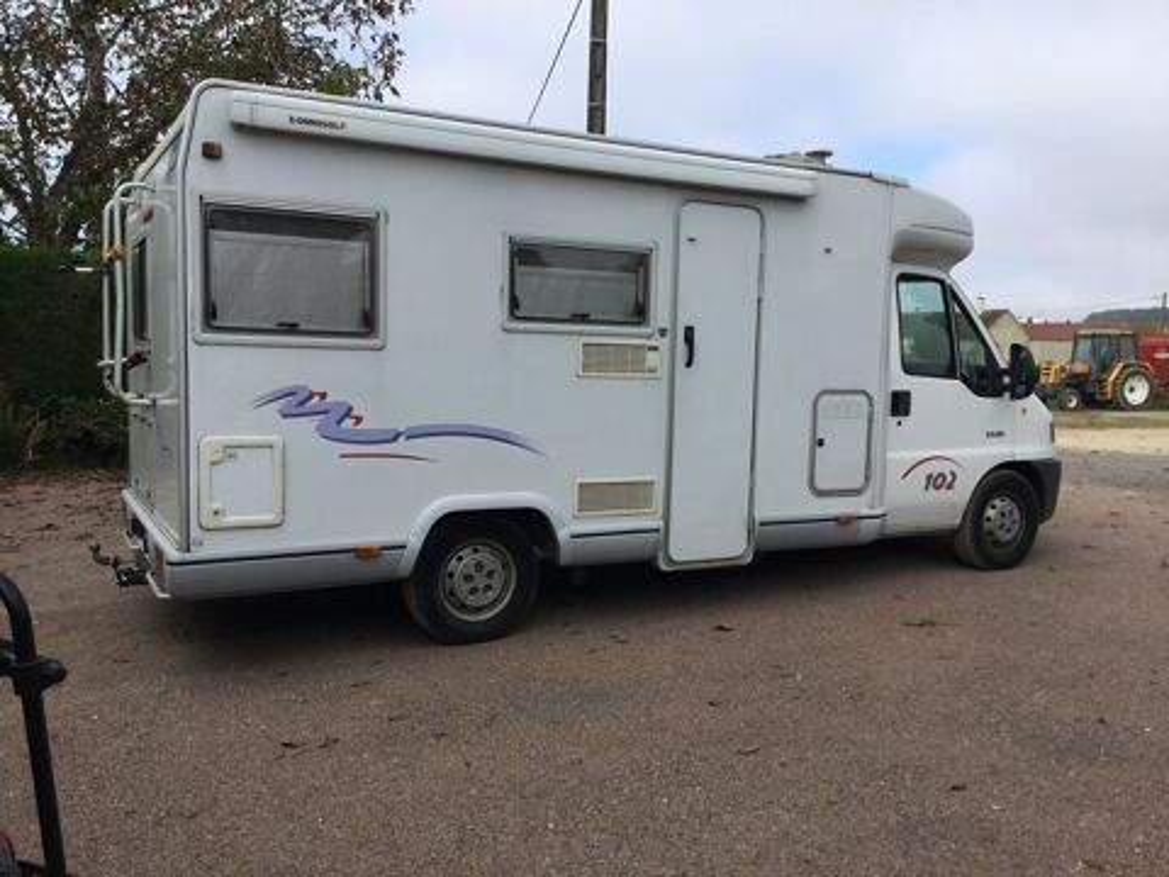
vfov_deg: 45.4
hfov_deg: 58.4
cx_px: 584
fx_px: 1047
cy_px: 438
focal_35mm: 31
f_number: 2.4
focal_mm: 3.3
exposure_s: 1/1101
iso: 25
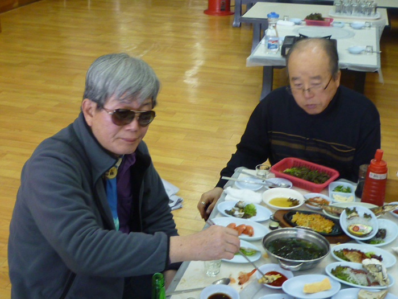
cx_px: 199
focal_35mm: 50
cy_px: 150
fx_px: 575
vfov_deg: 29.1
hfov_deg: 38.2
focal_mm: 4.5
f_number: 2.8
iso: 160
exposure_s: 1/30
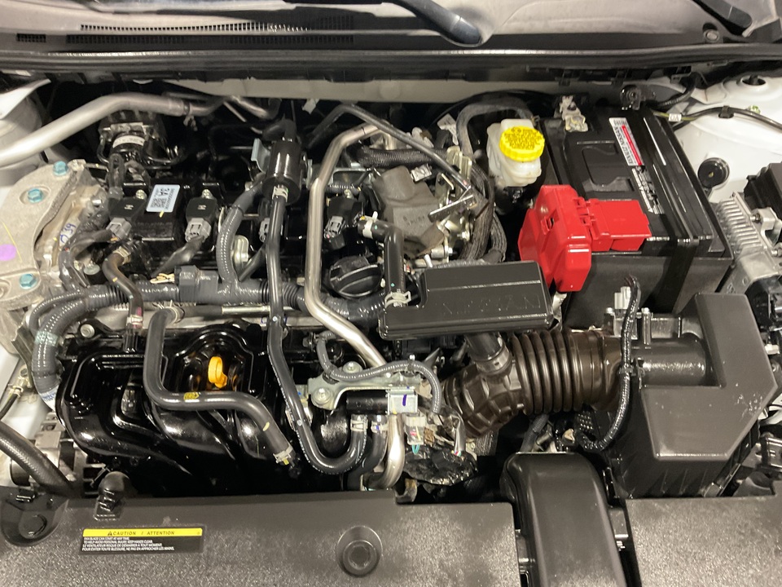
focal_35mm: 29
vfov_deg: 48.2
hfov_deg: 61.7
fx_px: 655
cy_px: 294
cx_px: 391
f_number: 1.8
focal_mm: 3
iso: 250
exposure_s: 1/30
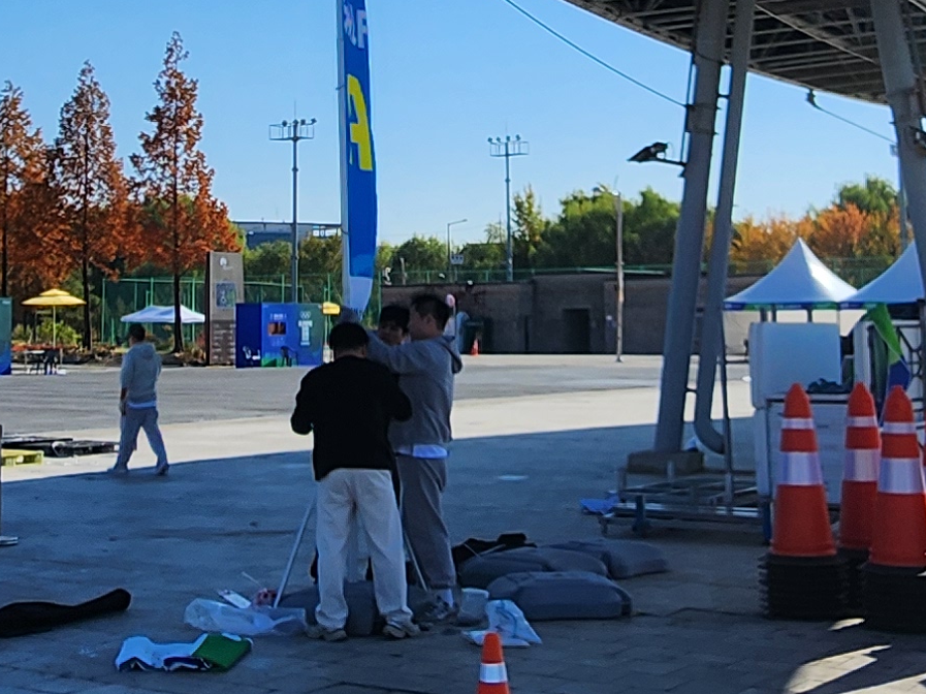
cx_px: 466
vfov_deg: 24.7
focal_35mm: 58
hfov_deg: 33.2
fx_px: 1551
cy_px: 118
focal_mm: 2.2
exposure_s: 1/3956
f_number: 2.2
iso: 50
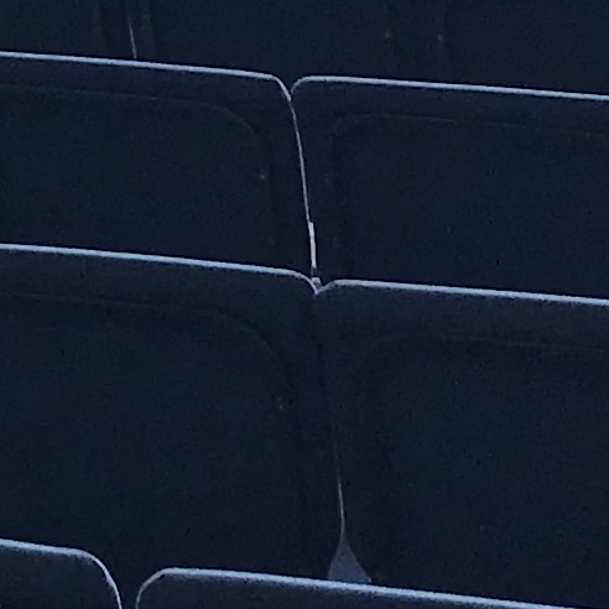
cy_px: -474
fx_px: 4041
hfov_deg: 8.3
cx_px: -456
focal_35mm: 203
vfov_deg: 8.3
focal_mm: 3.99
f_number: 1.8
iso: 25
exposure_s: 1/40
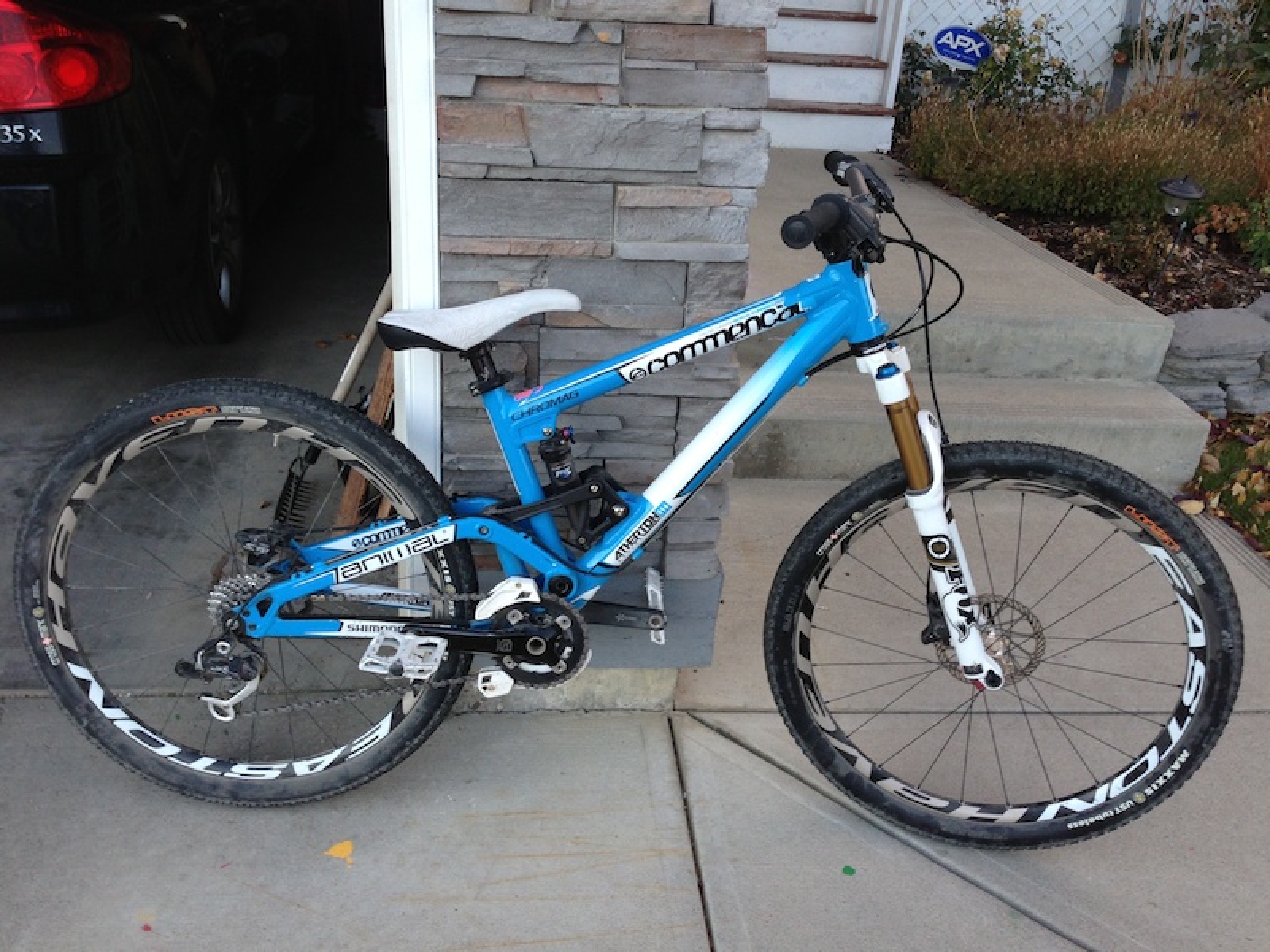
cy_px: 476
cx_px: 635
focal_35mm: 33
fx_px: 1211
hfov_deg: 55.4
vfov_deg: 42.9
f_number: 2.4
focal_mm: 4.13
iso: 64
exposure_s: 1/60
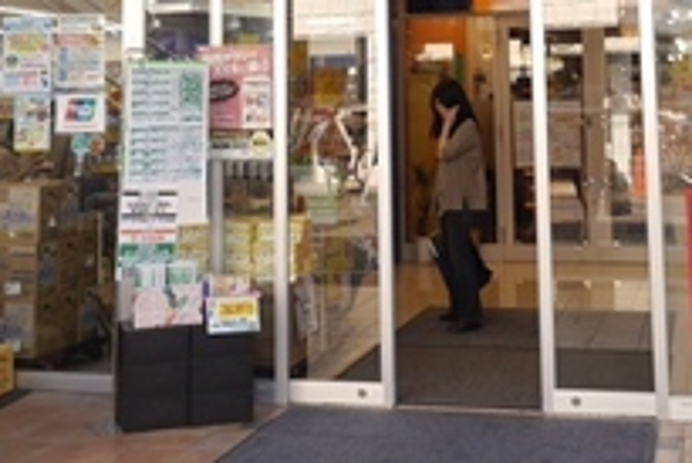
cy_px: -74
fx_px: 1250
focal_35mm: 65
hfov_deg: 30.9
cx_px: 398
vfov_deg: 19.8
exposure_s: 1/160
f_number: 4.5
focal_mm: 10
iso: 160
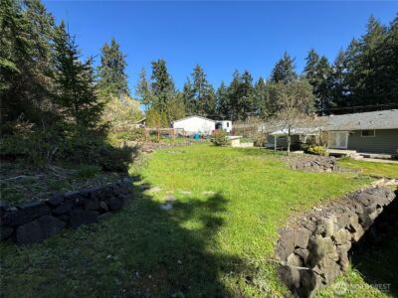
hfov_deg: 102.1
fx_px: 161
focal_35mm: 14
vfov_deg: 85.7
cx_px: 199
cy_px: 149
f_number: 2.2
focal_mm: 2.22
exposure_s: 1/831
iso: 40
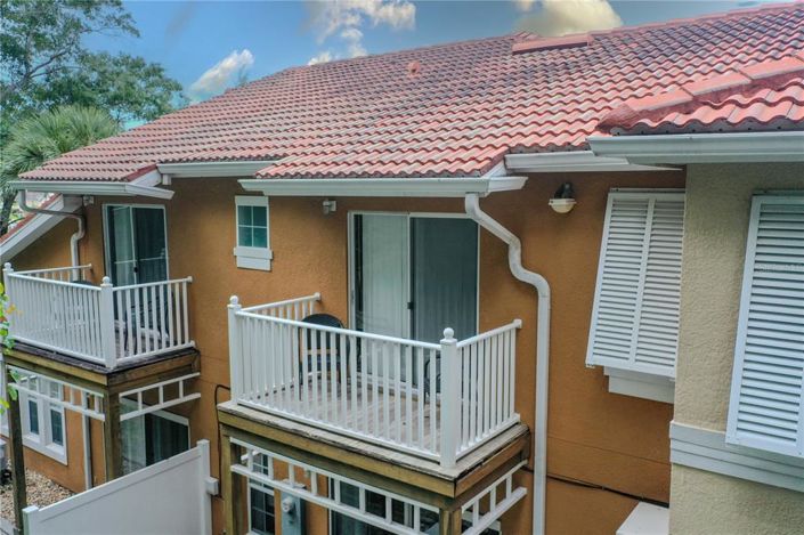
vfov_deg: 46.3
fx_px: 625
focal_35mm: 28
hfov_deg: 65.5
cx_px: 402
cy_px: 268
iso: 100
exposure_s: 1/30
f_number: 2.8
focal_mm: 10.26
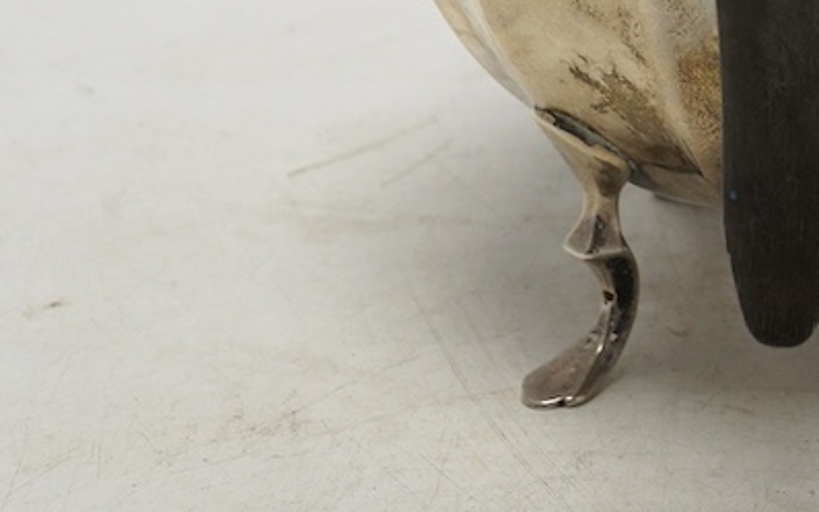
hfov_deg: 11.3
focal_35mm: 183
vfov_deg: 7.1
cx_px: 890
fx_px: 4086
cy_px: -187
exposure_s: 1/80
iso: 1600
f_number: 11
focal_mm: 52
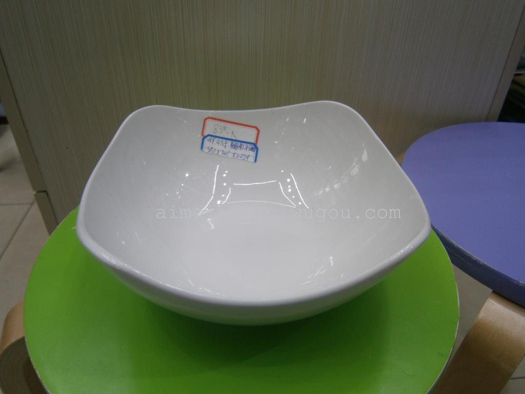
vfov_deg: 53.1
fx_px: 394
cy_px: 197
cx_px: 262
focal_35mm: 26
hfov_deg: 67.3
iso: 80
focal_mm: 4.7
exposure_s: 1/30
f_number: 2.8
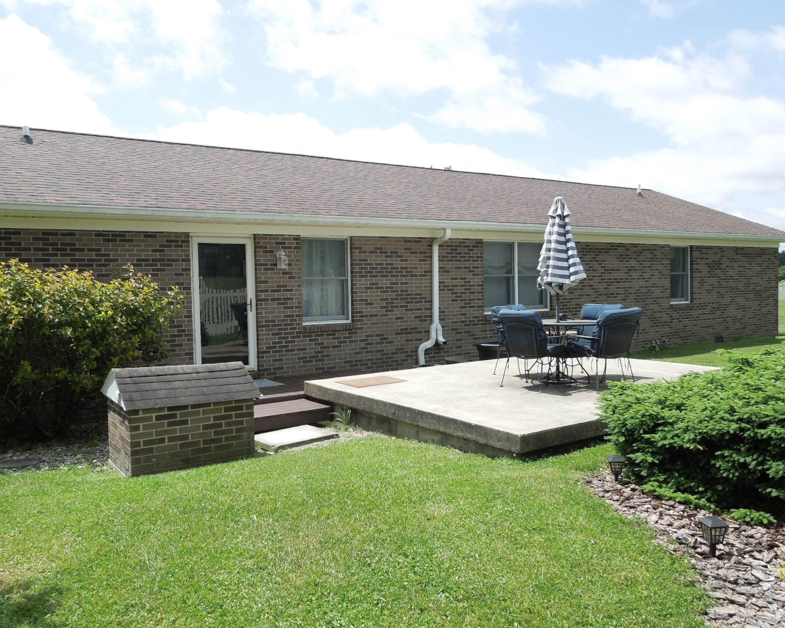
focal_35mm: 27
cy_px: 313
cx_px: 360
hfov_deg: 64.0
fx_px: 627
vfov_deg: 53.2
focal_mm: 4.5
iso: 100
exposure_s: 1/640
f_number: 3.3
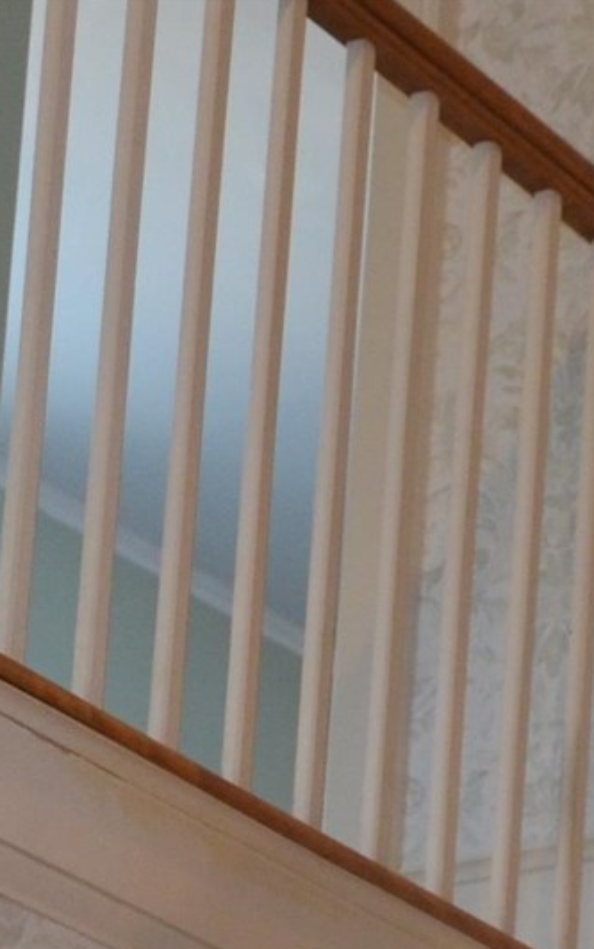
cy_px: 1805
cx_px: 34
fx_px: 4785
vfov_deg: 10.5
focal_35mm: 185
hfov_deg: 7.1
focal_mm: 21
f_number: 3.8
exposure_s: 1/60
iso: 720
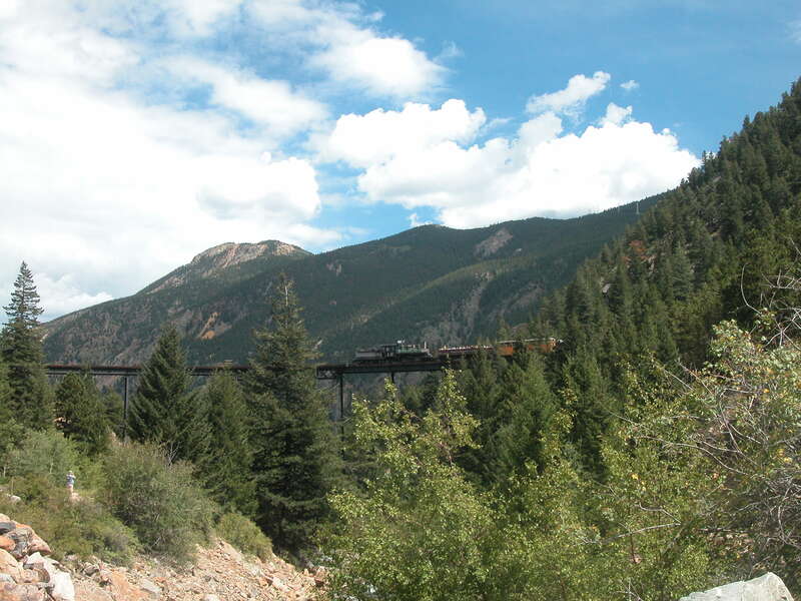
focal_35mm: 41
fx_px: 949
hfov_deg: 45.8
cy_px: 300
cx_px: 400
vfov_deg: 35.1
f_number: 6.4
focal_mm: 10.5
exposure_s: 1/325
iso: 100
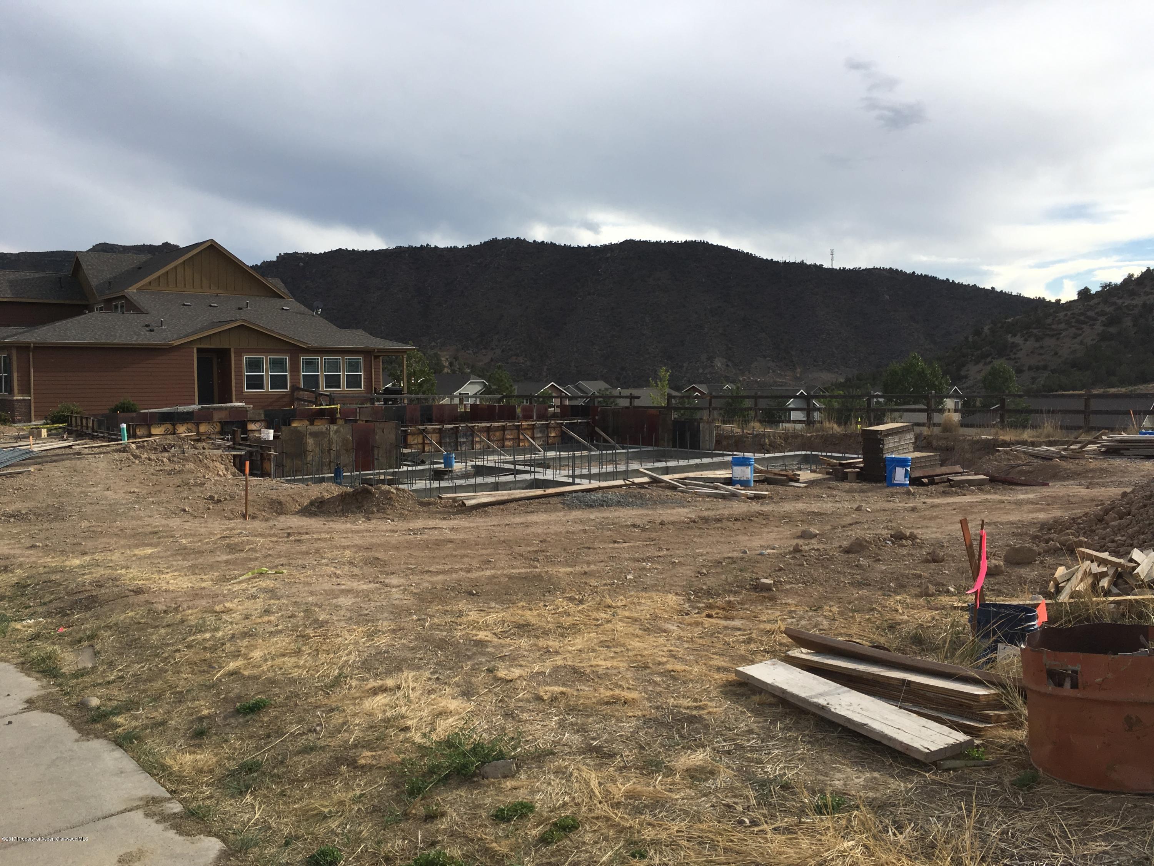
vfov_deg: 48.2
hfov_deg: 61.7
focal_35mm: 29
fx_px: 967
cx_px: 577
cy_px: 433
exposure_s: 1/1326
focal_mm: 4.15
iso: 25
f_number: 2.2
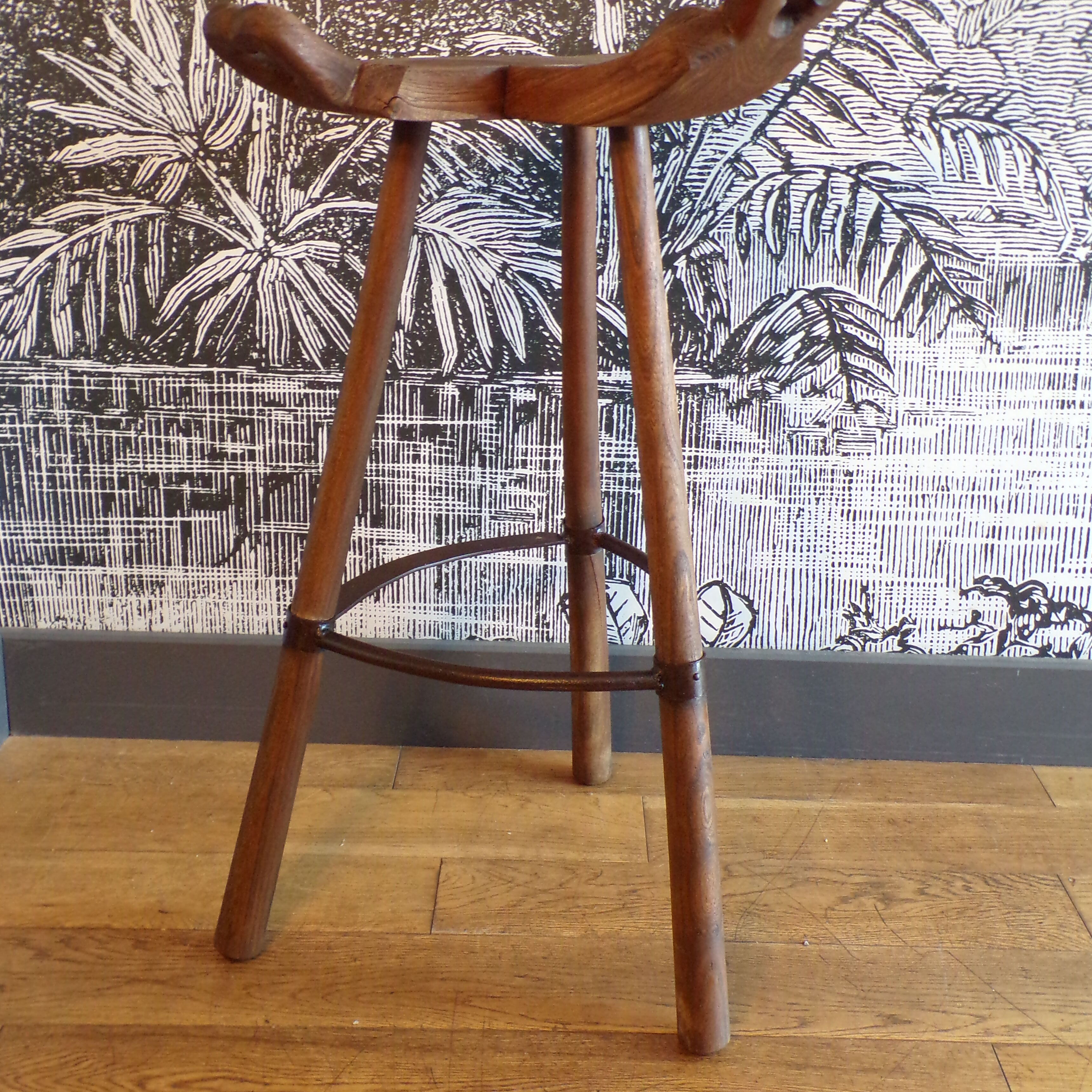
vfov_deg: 43.7
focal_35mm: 38
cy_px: 461
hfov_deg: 43.9
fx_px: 1356
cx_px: 544
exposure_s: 1/17
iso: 348
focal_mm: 5.8
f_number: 3.2
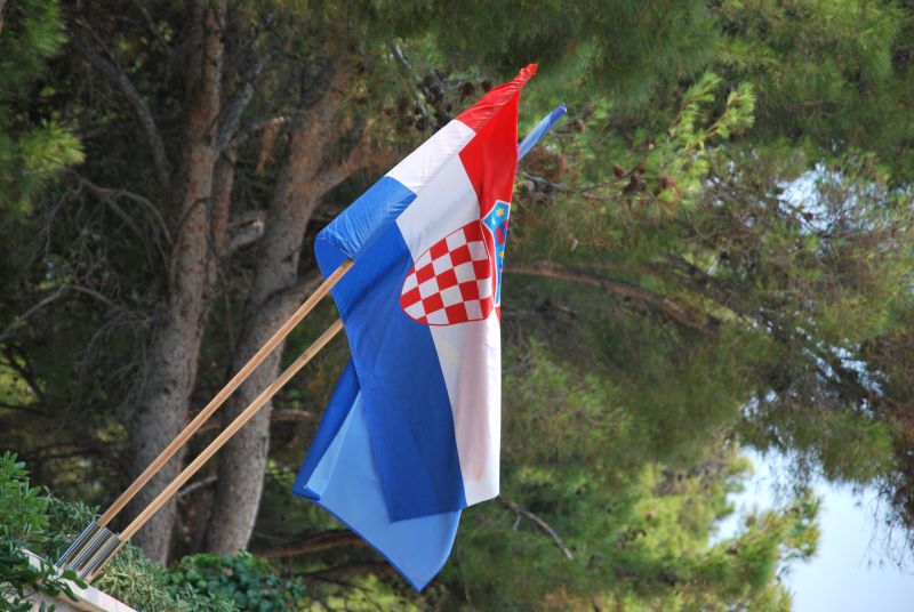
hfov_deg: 13.0
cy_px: 306
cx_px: 457
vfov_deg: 8.7
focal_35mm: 158
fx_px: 4005
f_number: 5.6
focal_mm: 105
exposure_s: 1/320
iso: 200
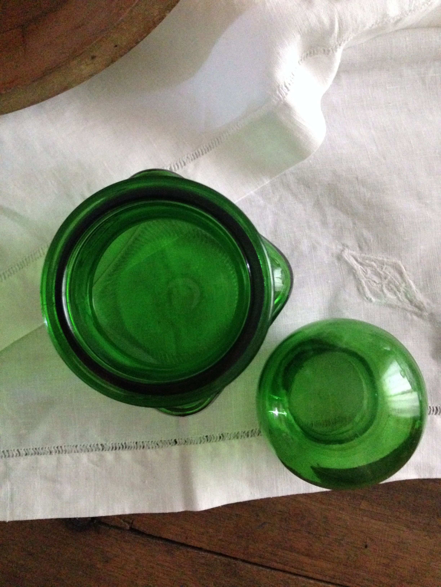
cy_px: 294
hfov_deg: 42.9
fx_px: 561
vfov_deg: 55.4
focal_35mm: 33
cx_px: 220
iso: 800
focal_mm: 4.12
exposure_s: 1/15
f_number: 2.4
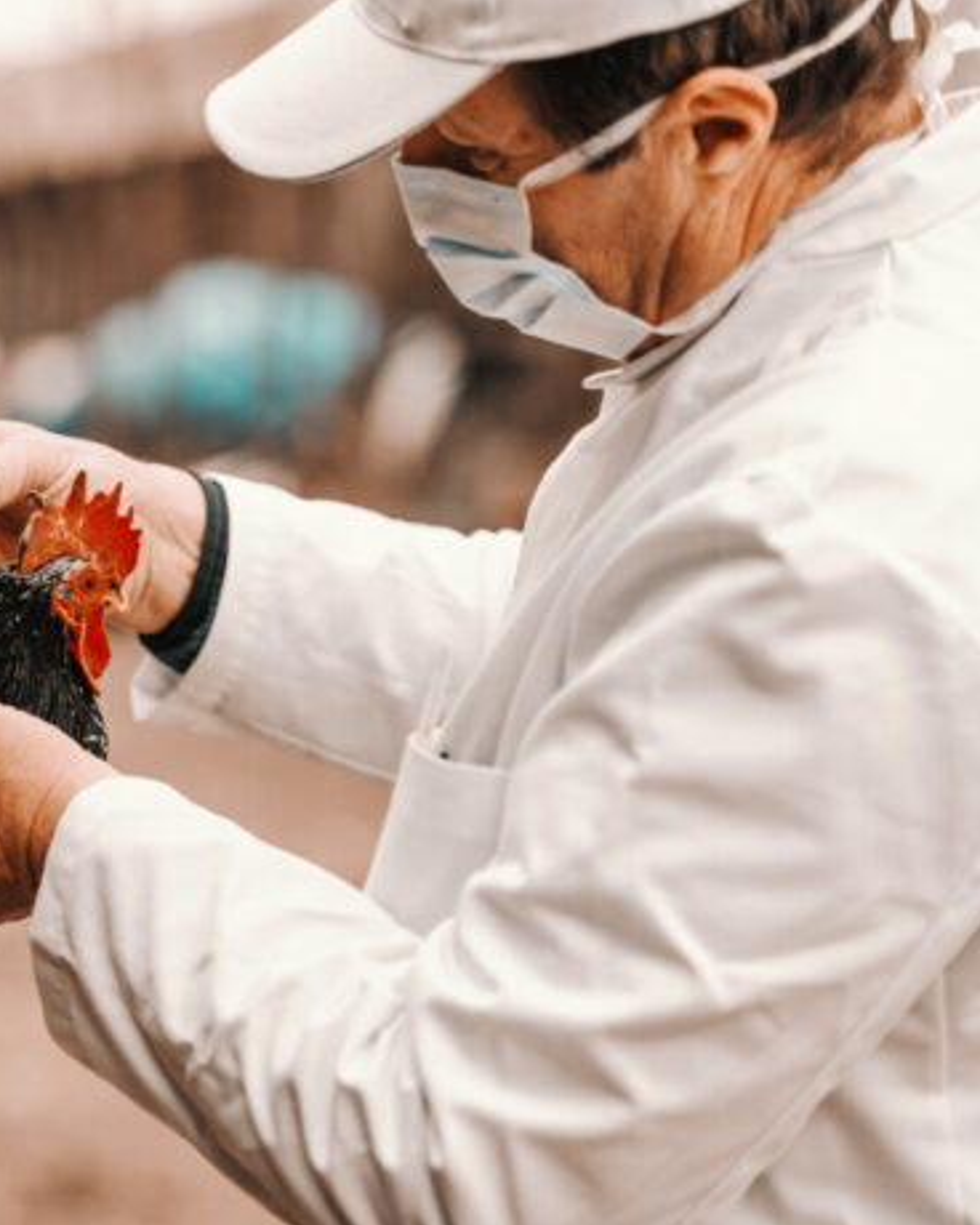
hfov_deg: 10.3
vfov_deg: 12.9
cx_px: 59
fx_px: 5402
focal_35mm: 149
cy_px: 612
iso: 320
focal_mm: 105
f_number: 2.8
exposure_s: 1/1000
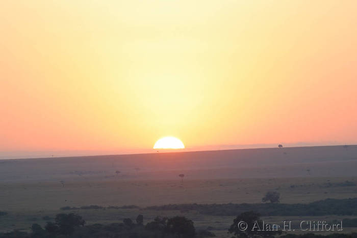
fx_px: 3275
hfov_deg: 6.2
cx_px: 178
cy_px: 119
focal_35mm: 330
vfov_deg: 4.2
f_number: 5.3
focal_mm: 220
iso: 450
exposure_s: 1/250
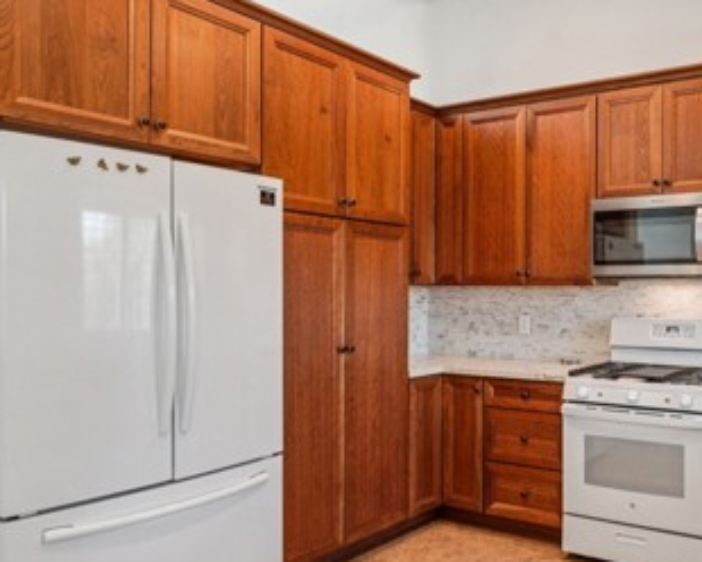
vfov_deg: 47.1
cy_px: 295
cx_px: 559
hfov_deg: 53.5
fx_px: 644
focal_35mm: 31
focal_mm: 16
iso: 400
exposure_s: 1/13
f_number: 8
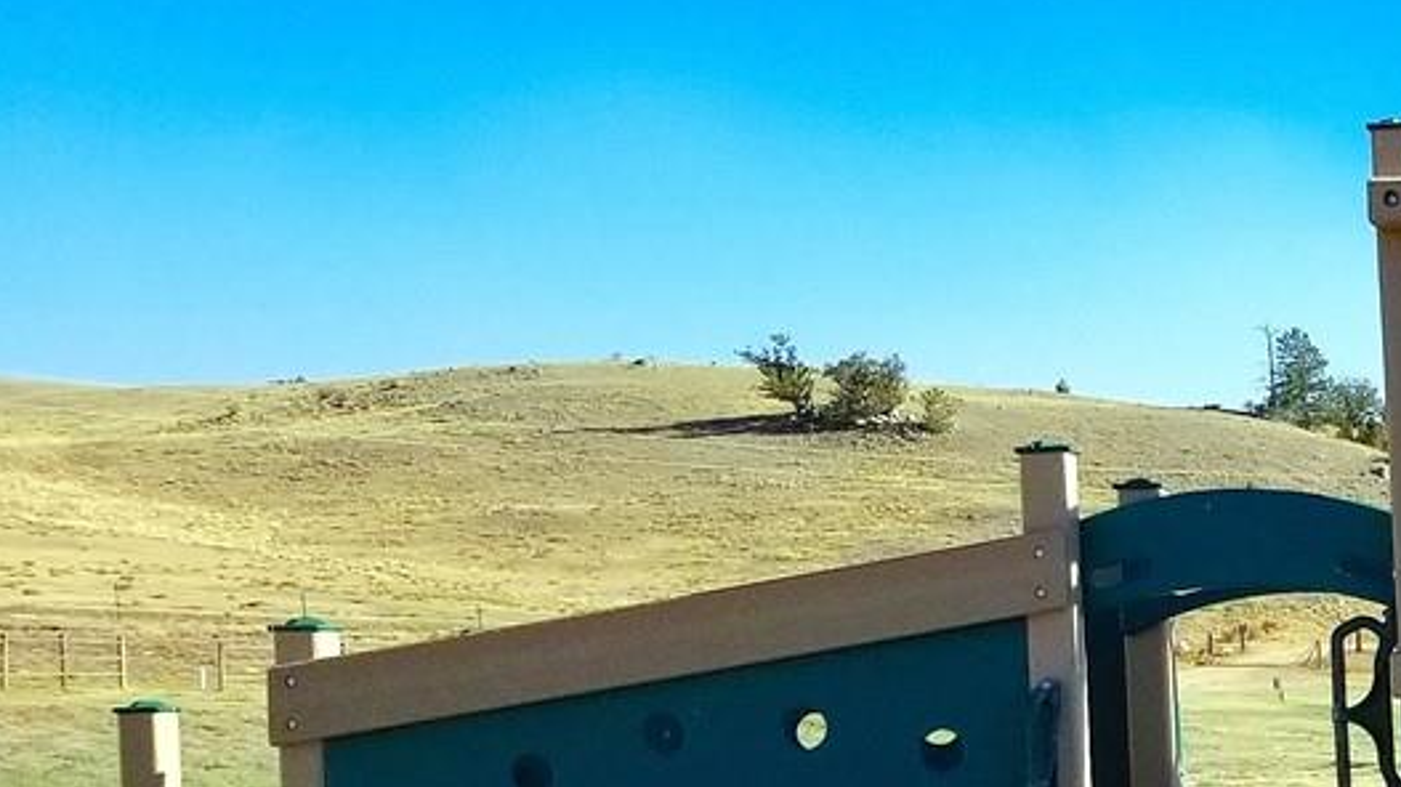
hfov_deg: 21.5
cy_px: 856
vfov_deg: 13.8
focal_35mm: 86
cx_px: 1989
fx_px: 3194
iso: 50
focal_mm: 4.3
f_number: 1.7
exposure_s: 1/2600
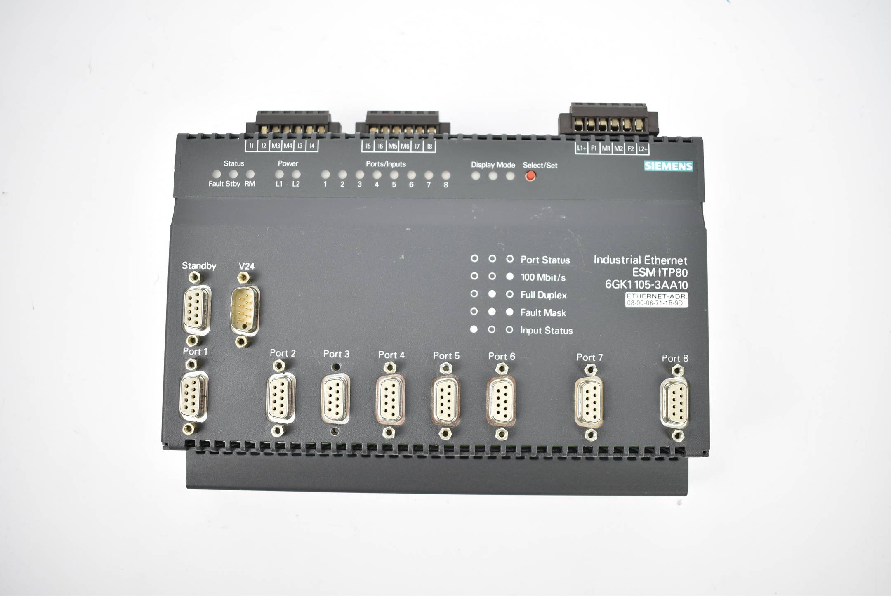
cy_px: 298
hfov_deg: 59.5
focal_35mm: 32
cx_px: 446
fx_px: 780
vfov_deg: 41.8
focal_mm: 21
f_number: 3.8
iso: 160
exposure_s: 1/30
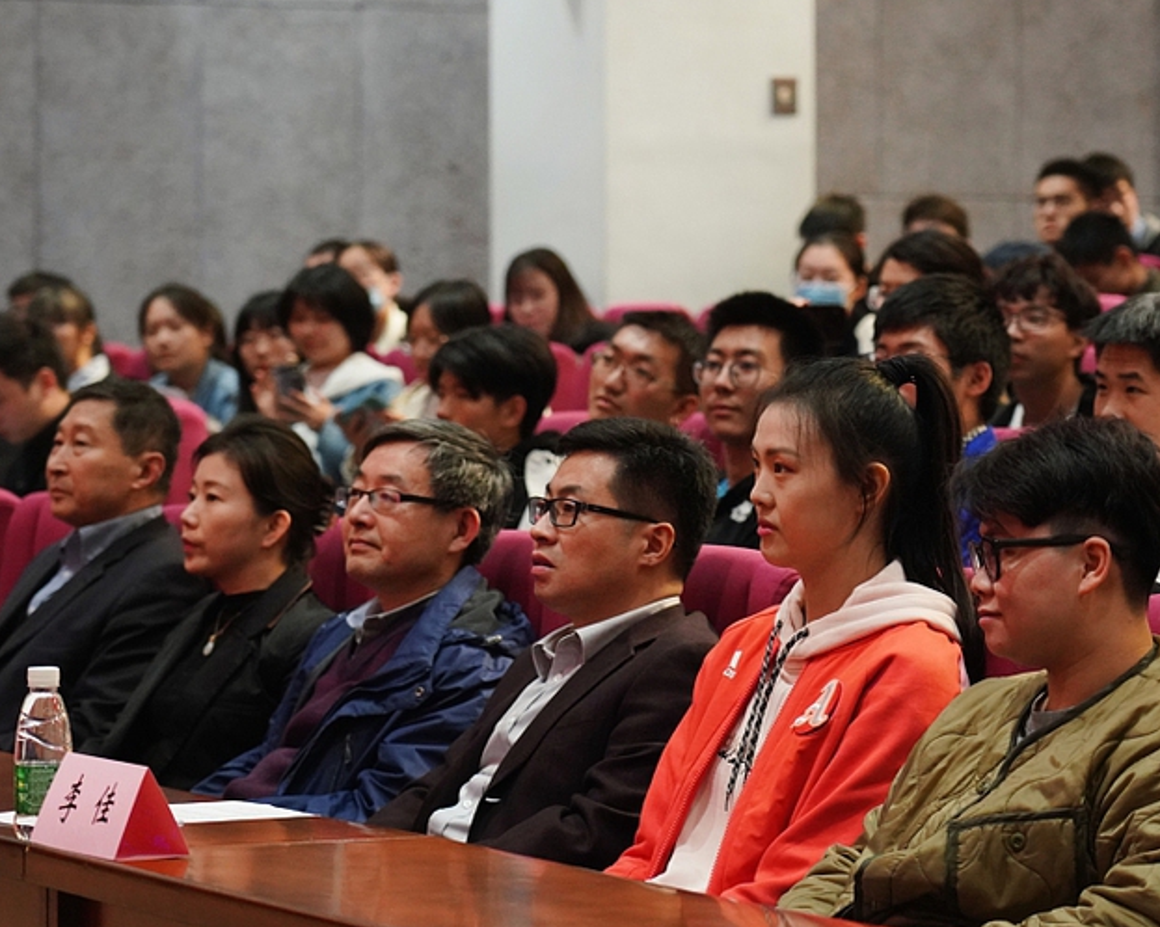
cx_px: 603
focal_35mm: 126
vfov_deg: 12.2
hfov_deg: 15.3
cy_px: 476
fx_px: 4324
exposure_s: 1/250
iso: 4000
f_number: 4
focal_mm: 88
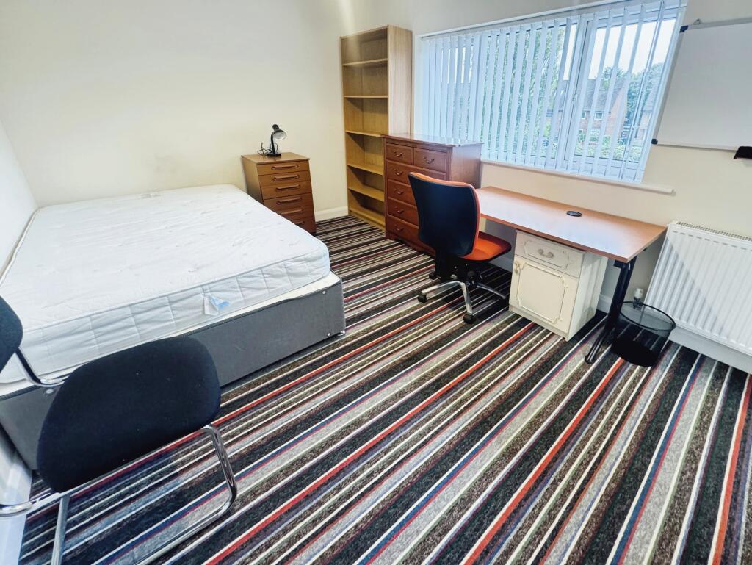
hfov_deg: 102.0
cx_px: 376
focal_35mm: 14
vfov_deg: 85.7
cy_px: 282
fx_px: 304
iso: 320
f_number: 2.2
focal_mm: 2.22
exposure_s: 1/50
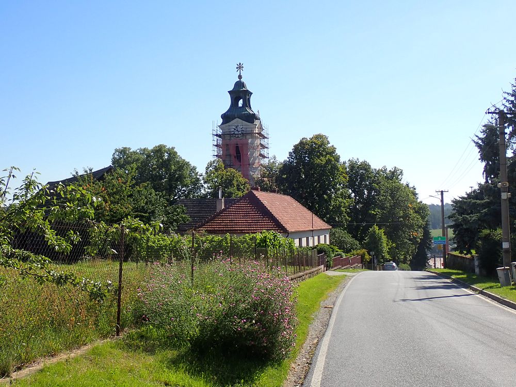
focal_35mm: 47
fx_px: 701
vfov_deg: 30.9
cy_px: 194
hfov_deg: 40.4
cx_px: 258
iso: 100
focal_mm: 8.4
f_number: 4.5
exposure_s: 1/640
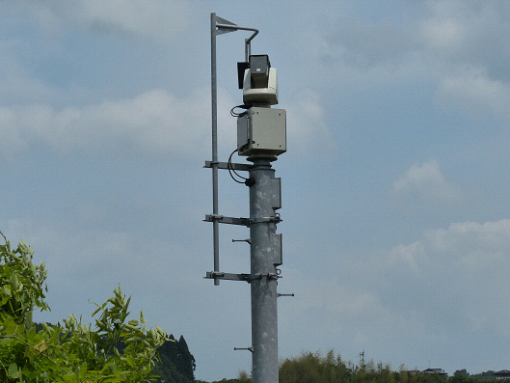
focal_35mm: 112
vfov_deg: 13.2
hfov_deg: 17.6
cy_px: 192
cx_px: 255
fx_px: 1650
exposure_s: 1/1600
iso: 160
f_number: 5
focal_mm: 20.1
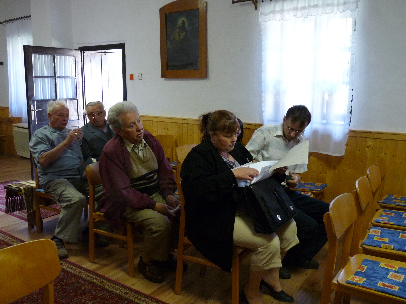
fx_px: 340
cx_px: 203
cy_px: 152
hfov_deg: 61.7
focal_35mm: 29
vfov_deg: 48.2
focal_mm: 5.2
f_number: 3
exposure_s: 1/30
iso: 400
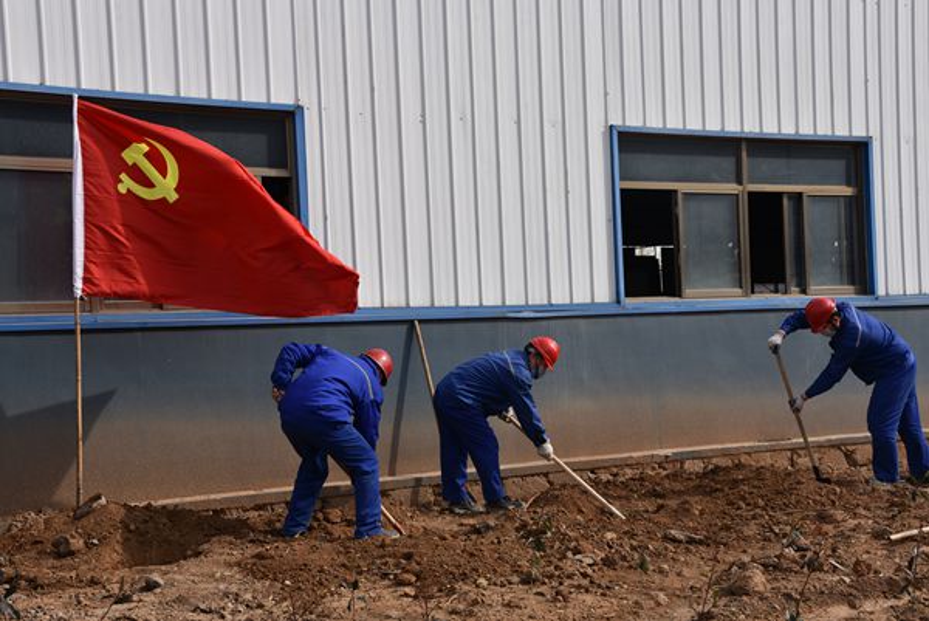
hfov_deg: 41.1
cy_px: 310
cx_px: 464
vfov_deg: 28.1
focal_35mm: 48
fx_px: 1240
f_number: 9
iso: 200
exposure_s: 1/320
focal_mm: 48
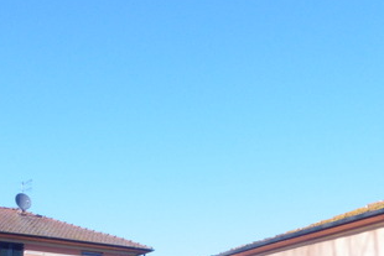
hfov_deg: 30.1
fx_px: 715
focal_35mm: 67
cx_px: 206
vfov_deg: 18.8
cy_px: 336
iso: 100
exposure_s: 1/1000
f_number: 3.1
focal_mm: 4.5
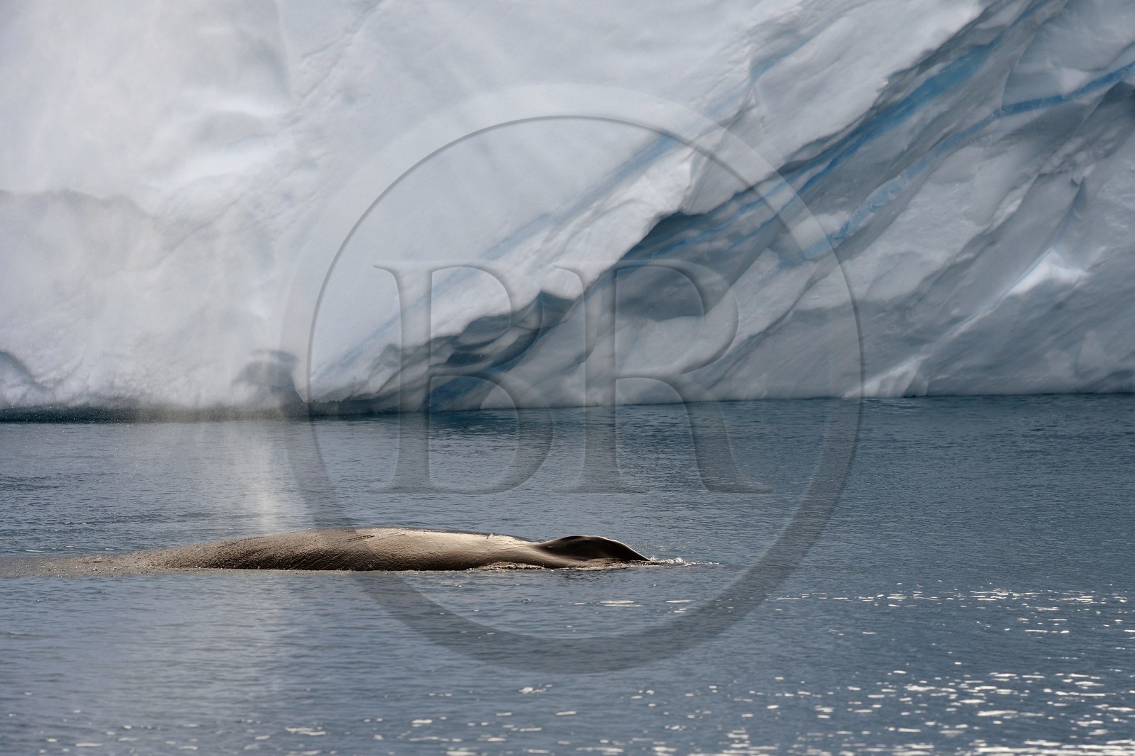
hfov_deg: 7.4
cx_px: 568
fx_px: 8825
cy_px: 378
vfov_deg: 4.9
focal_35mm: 280
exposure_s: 1/1000
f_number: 6.3
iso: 400
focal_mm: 280
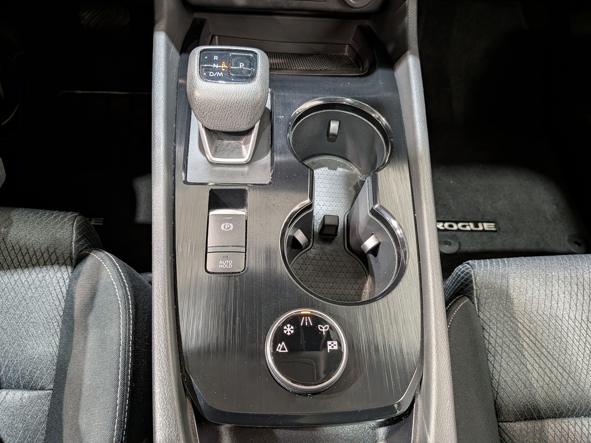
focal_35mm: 24
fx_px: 410
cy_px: 222
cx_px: 296
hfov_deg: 71.6
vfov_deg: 56.8
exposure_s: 1/17.1
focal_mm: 4.53
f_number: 1.7
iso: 346
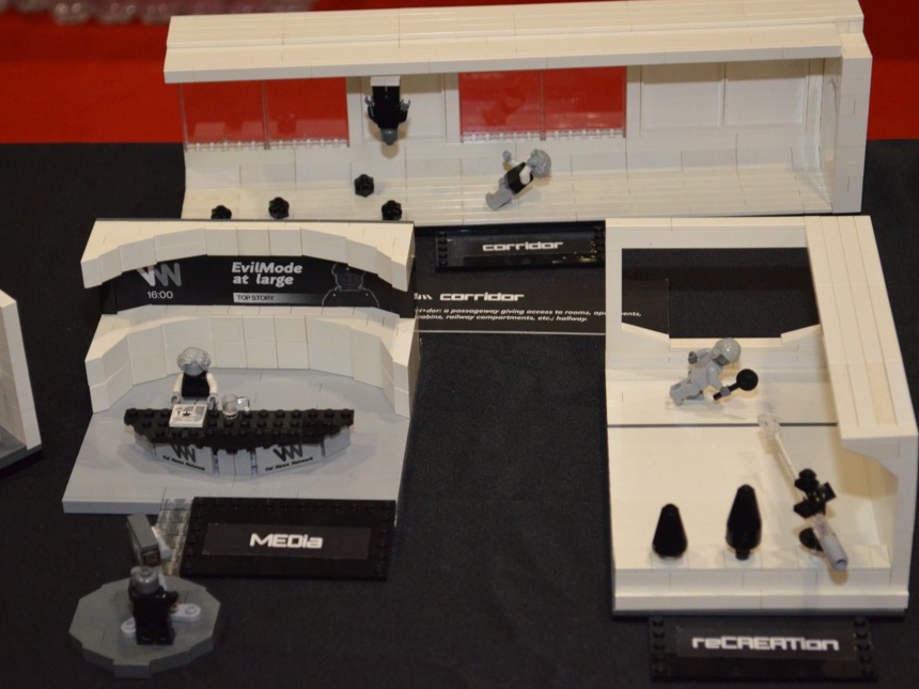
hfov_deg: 22.5
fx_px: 2310
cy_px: 339
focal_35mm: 87
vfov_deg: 17.0
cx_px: 453
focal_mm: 52
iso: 2500
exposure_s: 1/60
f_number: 5.6
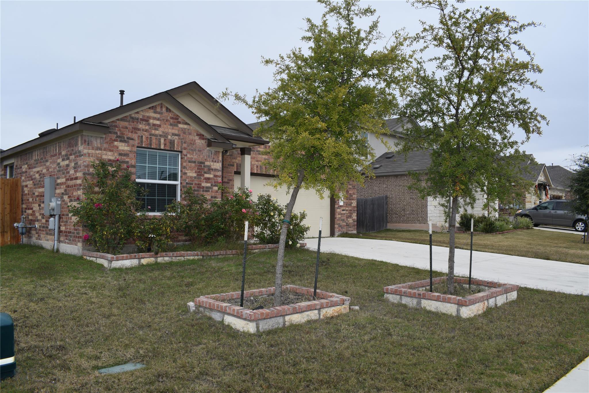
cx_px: 294
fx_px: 442
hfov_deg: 67.4
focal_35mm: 27
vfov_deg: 47.9
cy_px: 196
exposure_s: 1/320
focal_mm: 18
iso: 200
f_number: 9
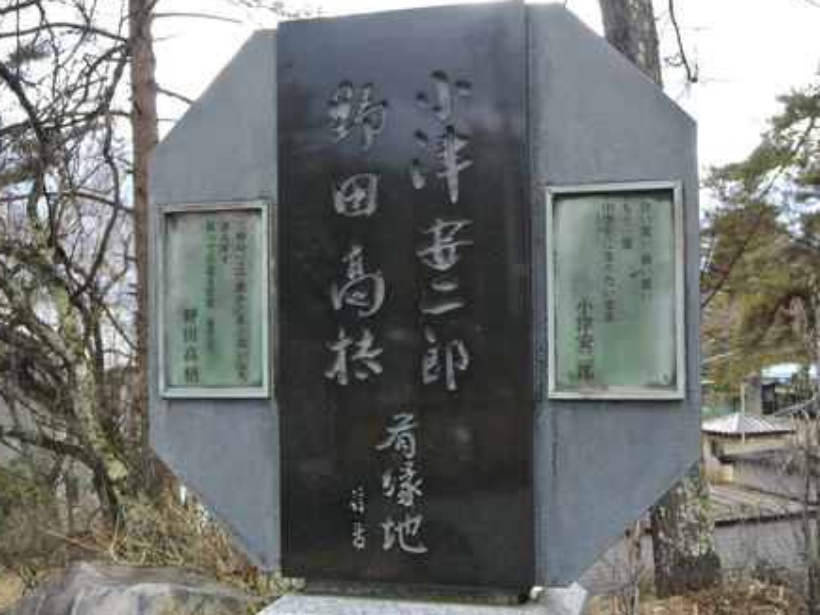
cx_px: 417
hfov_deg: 45.8
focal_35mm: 41
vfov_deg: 35.1
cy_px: 308
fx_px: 971
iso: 100
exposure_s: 1/80
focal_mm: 14
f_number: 4
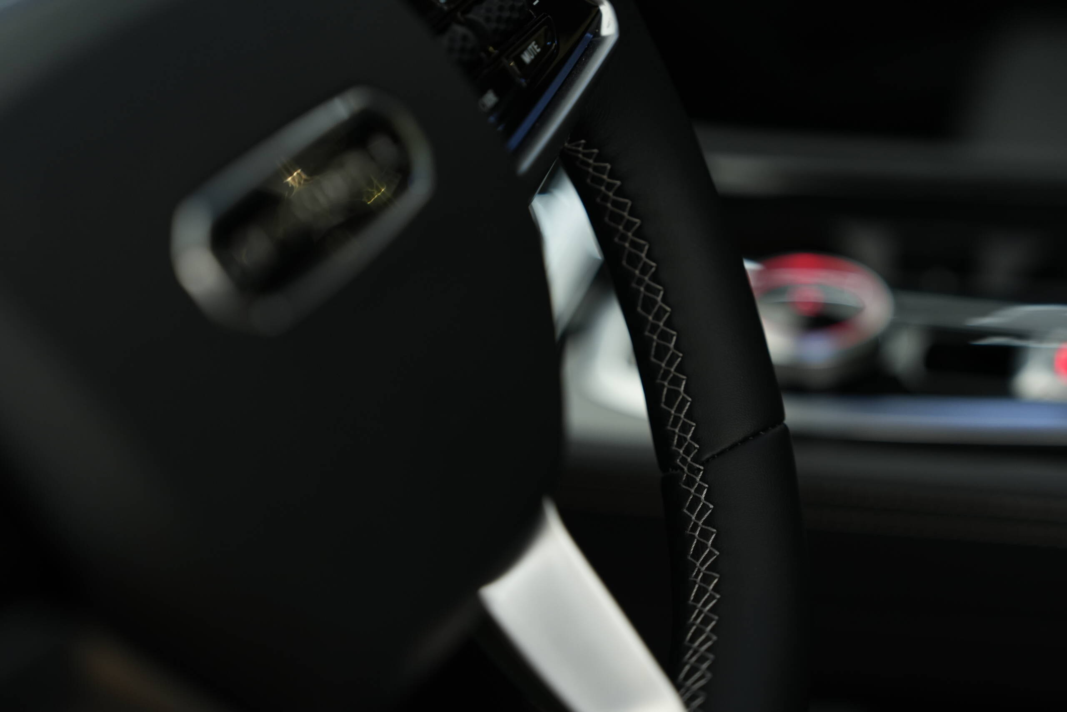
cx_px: 534
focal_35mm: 70
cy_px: 356
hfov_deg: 28.8
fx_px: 2075
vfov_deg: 19.5
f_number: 2.8
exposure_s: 1/100
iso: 800
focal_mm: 70
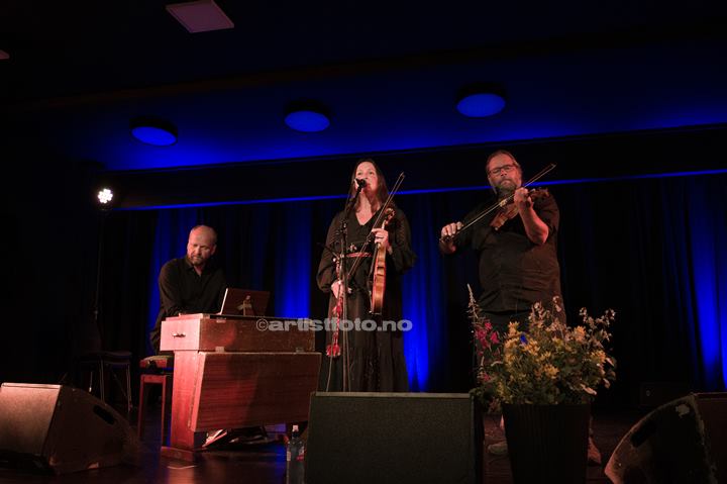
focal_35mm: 30
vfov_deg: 43.5
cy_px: 242
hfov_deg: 62.0
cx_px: 364
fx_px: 605
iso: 4000
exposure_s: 1/200
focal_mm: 30
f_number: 4
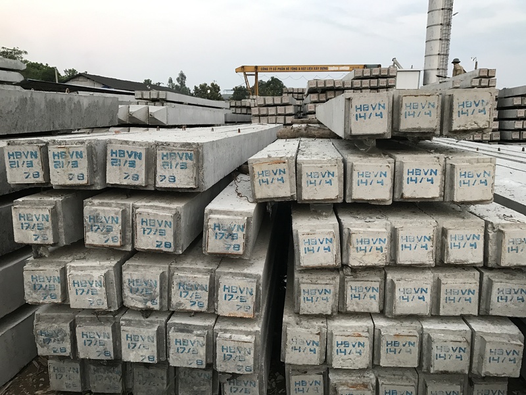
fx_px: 425
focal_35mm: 28
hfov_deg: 63.4
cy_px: 198
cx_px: 263
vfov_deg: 49.7
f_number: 1.8
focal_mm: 3.99
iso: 40
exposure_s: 1/20
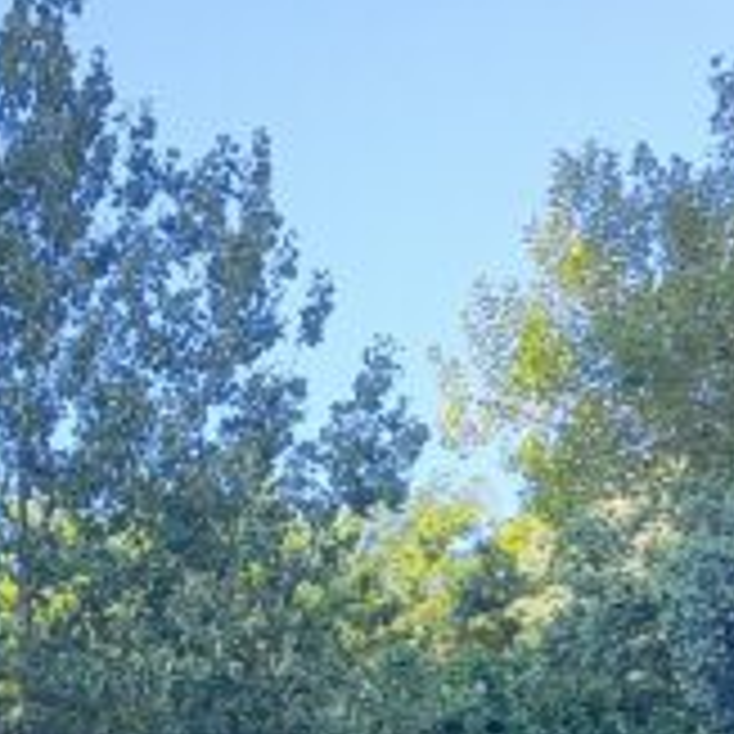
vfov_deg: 12.4
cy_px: 1342
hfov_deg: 13.4
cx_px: -68
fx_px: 3071
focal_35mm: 128
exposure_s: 1/720
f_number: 1.8
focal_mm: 5.4
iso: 50
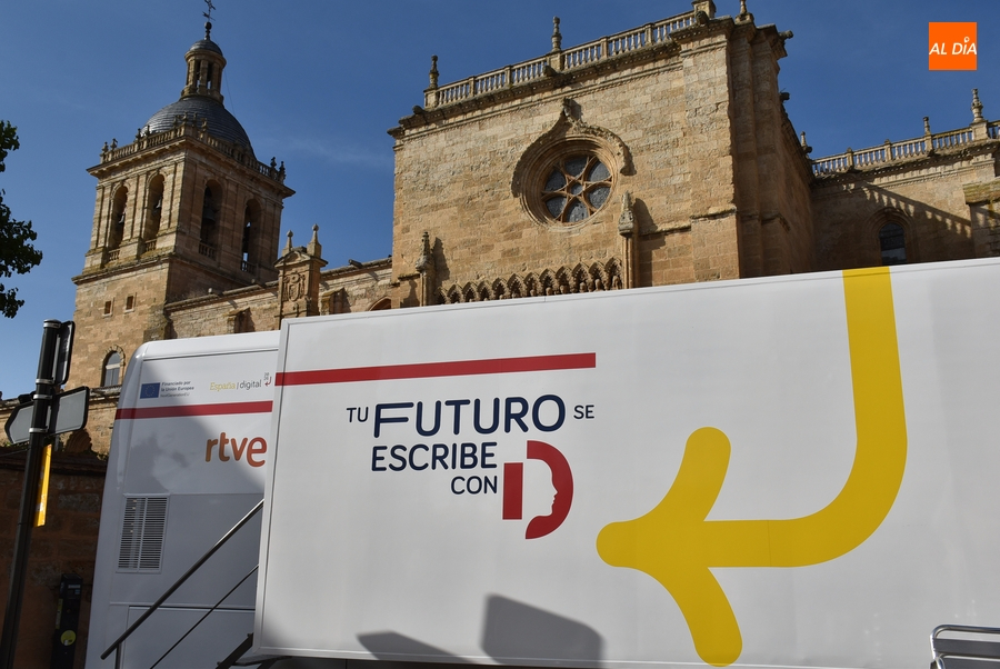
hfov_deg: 57.2
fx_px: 918
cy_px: 334
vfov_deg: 40.1
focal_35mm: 33
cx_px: 500
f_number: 11
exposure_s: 1/500
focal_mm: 22
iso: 200
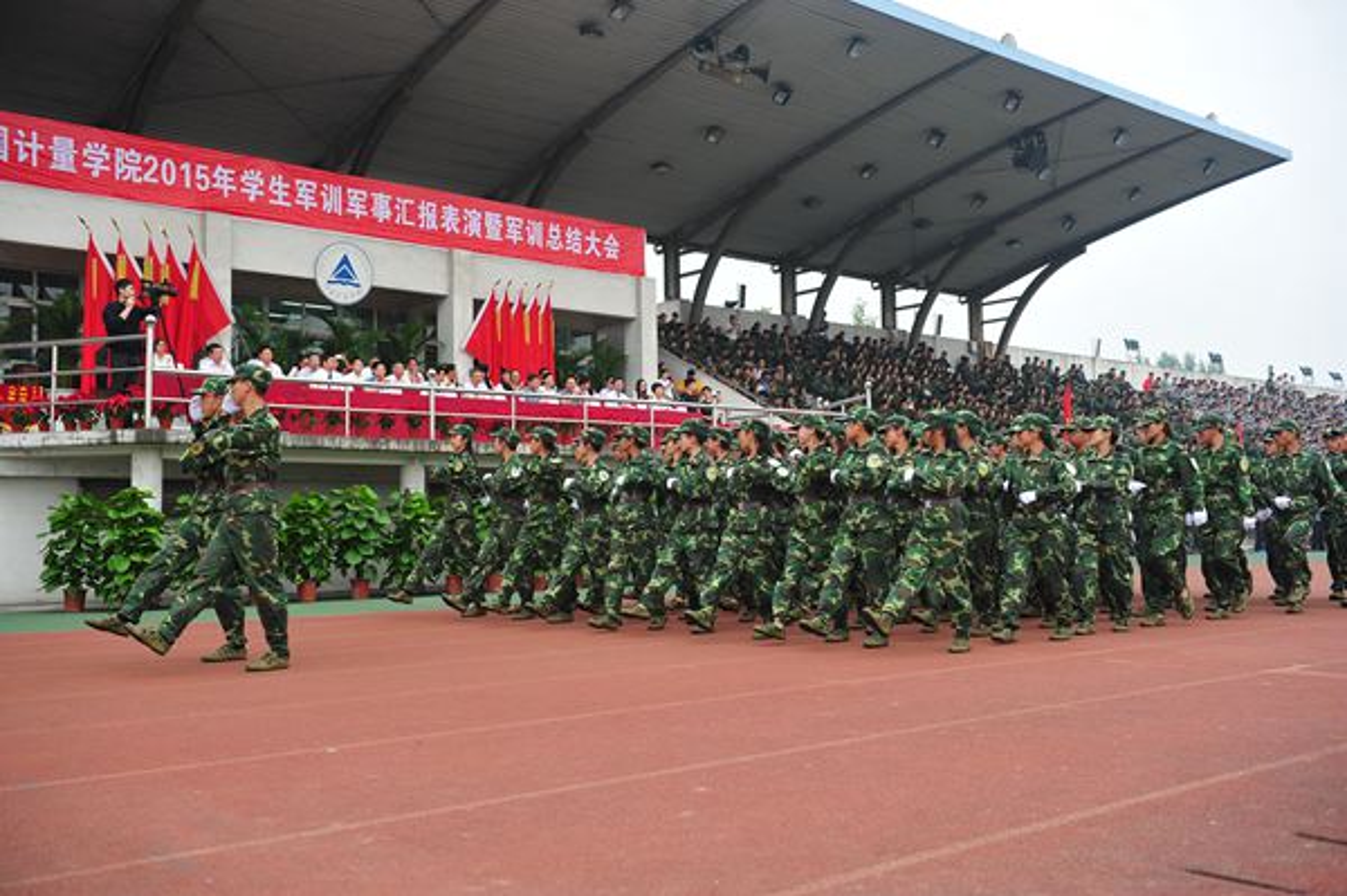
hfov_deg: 54.5
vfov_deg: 37.8
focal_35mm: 35
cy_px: 448
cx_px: 674
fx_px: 1308
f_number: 4
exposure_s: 1/400
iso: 400
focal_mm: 35
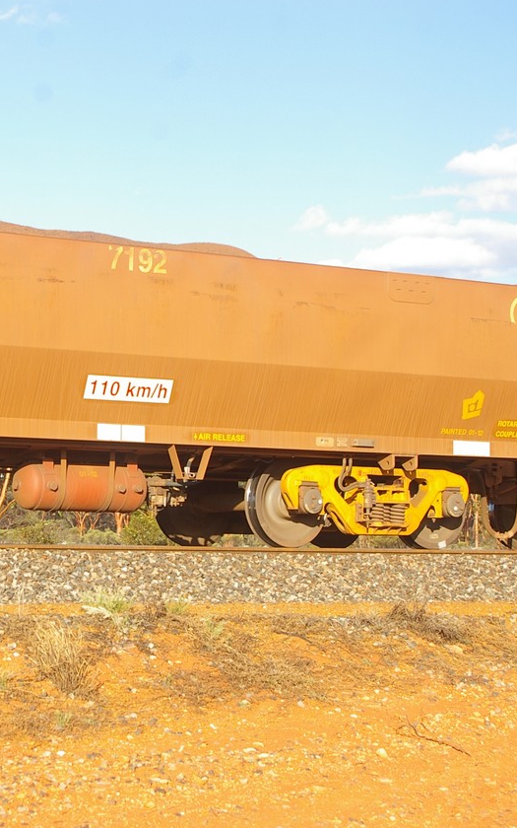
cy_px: 413
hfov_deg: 14.2
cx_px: -5
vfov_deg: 22.9
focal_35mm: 91
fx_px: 2046
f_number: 8
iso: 200
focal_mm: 39
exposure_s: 1/250
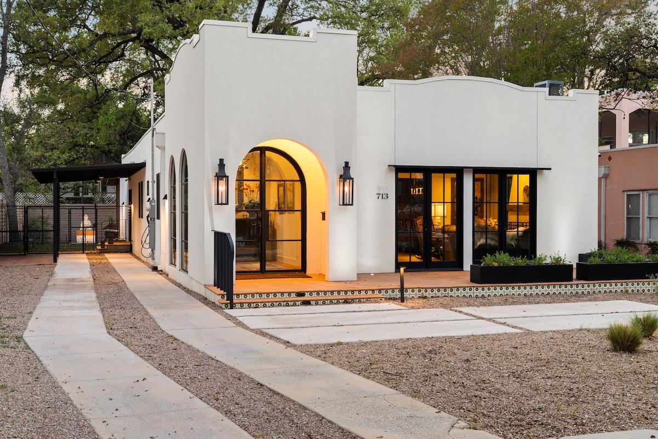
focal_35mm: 41
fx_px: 749
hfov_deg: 47.4
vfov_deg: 32.6
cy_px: 220
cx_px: 329
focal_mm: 41
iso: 320
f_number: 8
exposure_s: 1/3
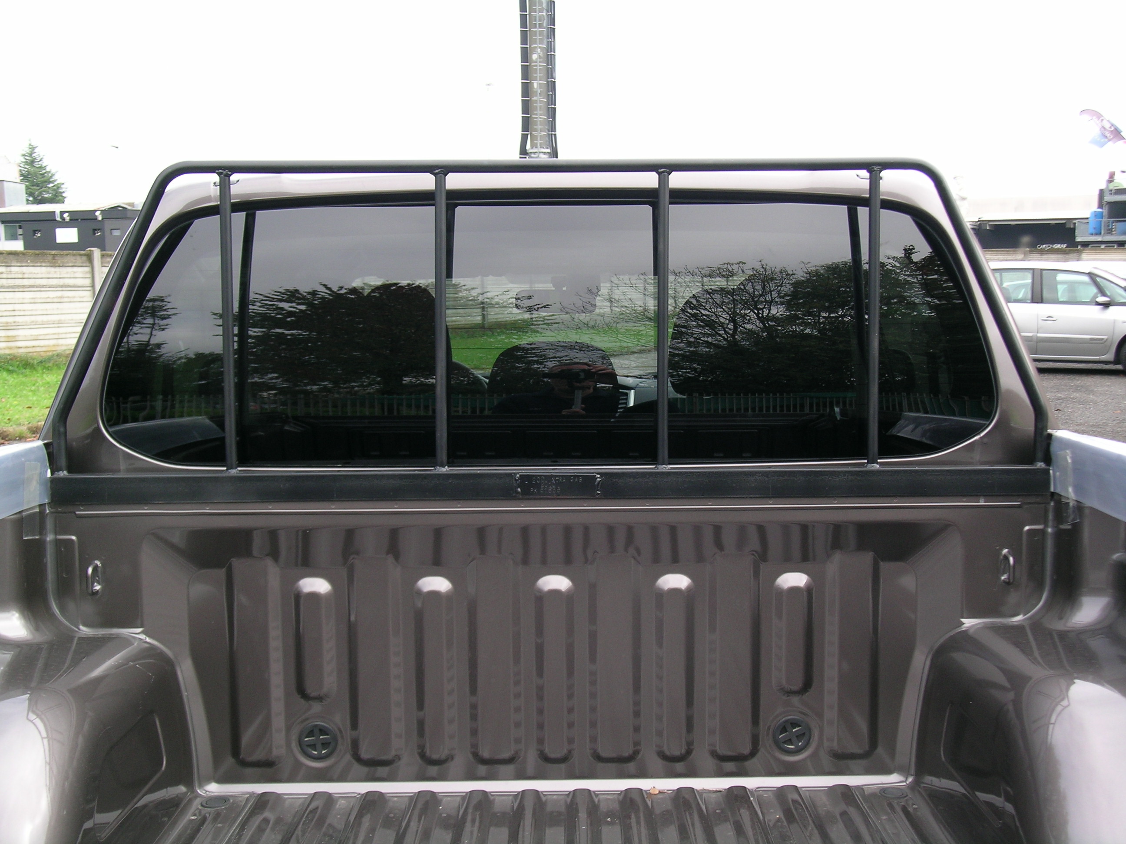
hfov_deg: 47.9
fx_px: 1269
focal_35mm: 39
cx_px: 563
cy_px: 422
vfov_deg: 36.8
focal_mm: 8
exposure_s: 1/96
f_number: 4.4
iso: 50
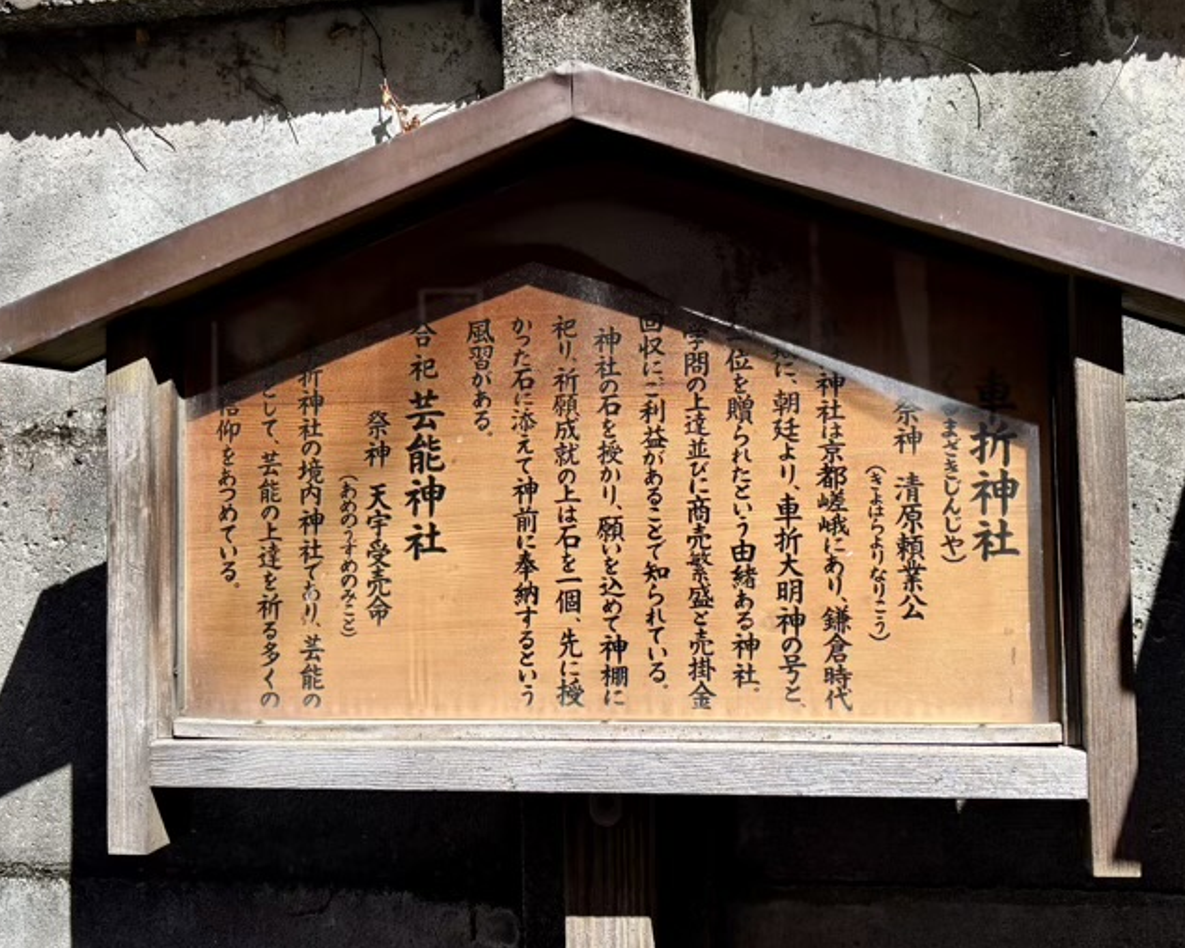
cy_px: 484
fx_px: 982
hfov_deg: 62.2
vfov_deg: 51.5
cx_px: 610
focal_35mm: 28
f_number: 1.6
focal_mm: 5.96
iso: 50
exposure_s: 1/1499
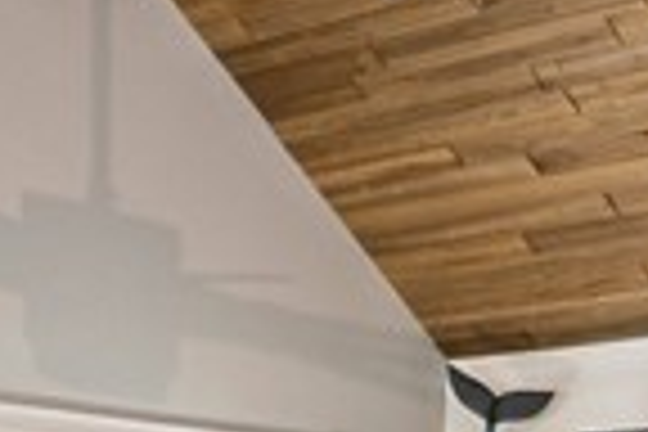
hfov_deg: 15.8
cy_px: 740
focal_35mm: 128
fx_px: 2304
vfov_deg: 10.2
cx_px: 52
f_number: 8
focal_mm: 17
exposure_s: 1/125
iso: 250
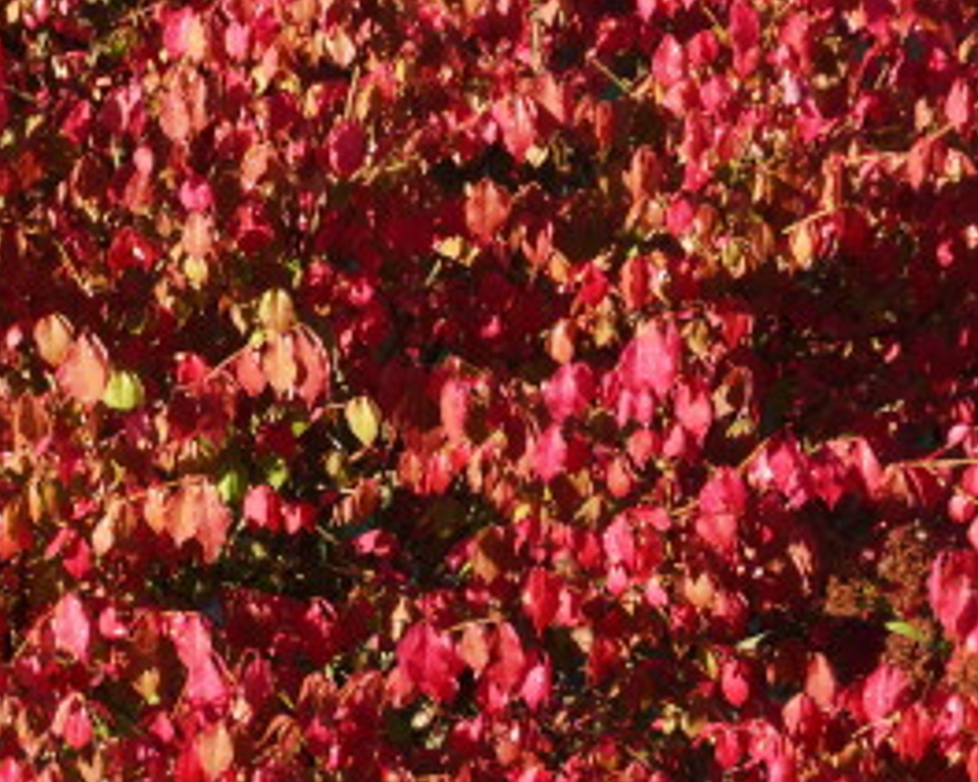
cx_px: 130
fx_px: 8883
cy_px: 278
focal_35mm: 307
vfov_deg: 5.0
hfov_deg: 6.3
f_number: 6.3
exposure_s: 1/160
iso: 100
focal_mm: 60
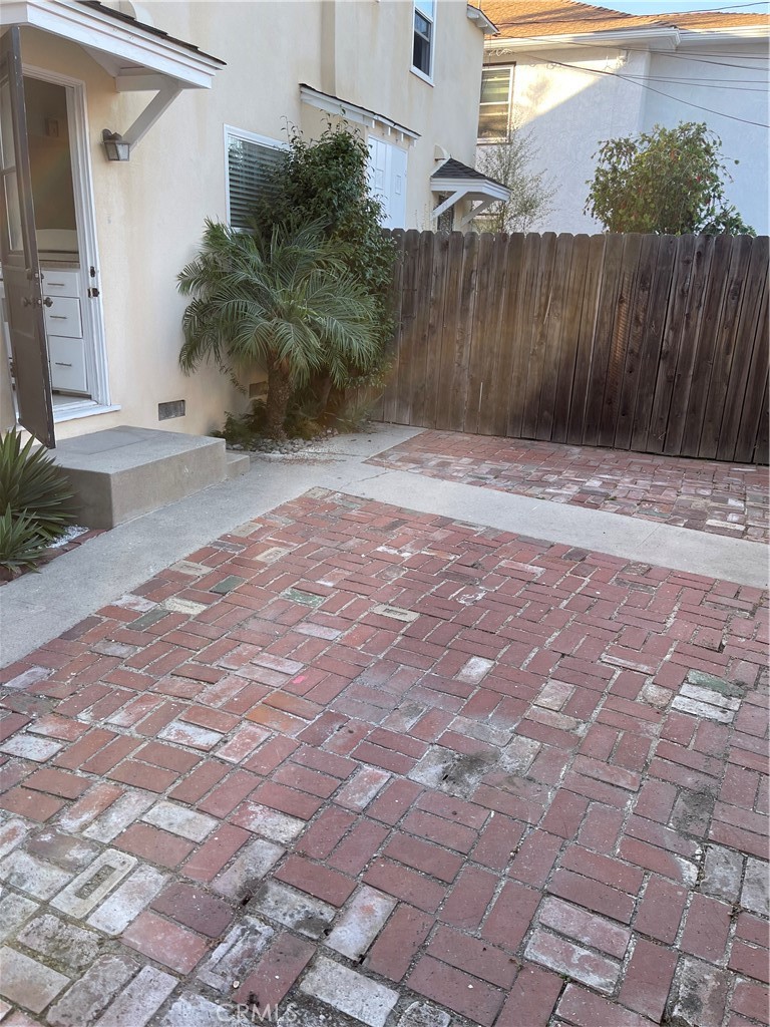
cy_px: 514
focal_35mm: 25
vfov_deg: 69.4
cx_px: 385
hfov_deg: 54.9
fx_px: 741
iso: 32
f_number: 1.6
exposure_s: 1/159
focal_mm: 5.1
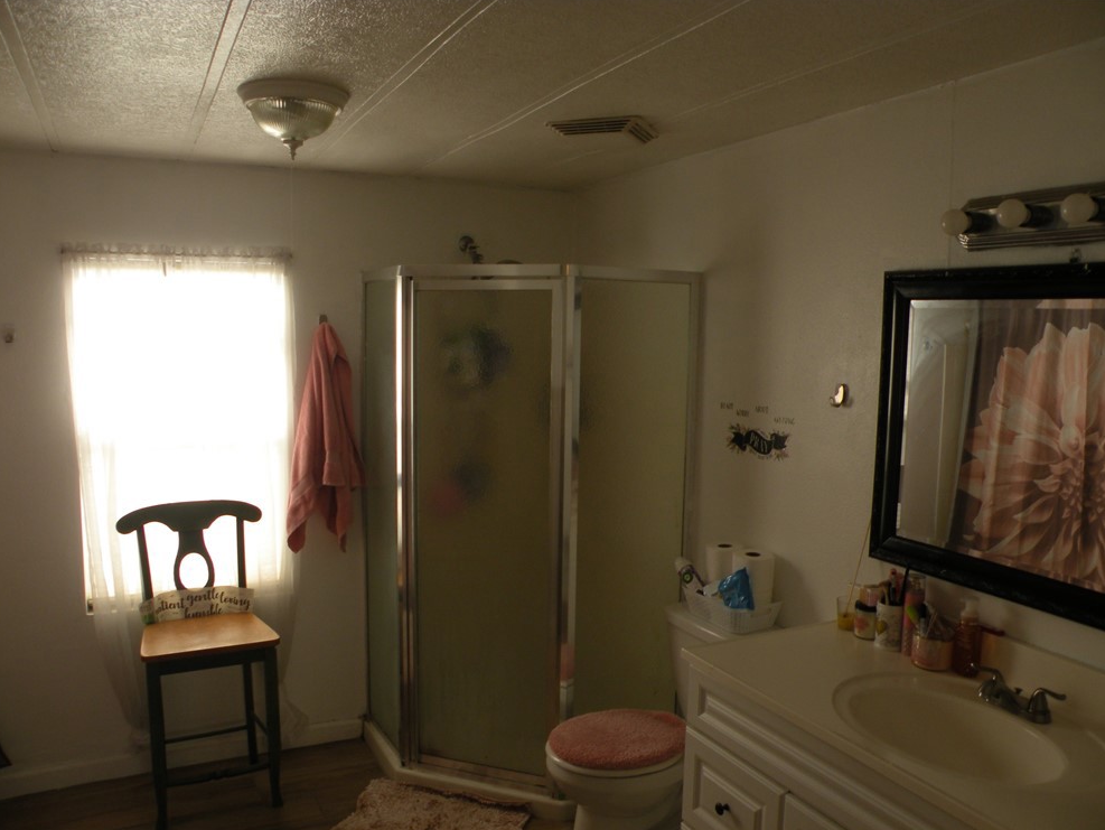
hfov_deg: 63.4
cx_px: 552
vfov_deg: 49.8
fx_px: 894
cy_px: 427
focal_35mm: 28
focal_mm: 4.7
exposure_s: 1/57.3
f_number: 3.2
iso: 64
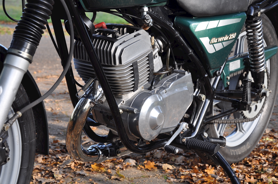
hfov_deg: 27.0
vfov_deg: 18.1
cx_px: 139
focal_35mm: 75
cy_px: 92
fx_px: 578
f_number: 8
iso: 200
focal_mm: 50
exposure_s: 1/60
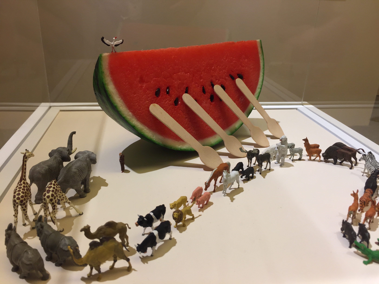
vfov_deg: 48.2
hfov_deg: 61.7
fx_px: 318
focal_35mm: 29
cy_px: 142
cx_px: 190
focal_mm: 4.15
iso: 40
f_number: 2.2
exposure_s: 1/120
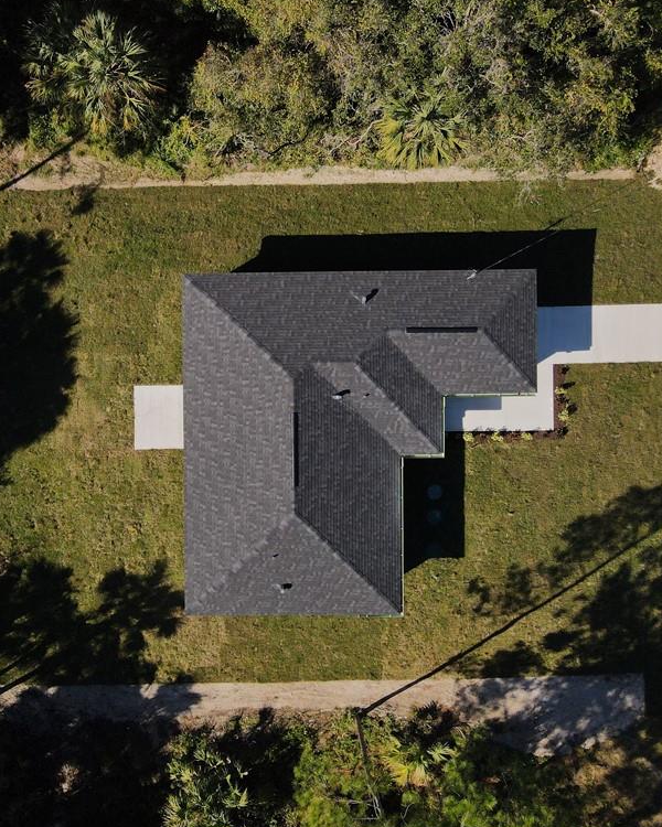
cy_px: 416
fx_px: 784
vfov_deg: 55.7
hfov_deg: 45.2
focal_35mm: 32
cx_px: 229
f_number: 2.8
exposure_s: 1/100
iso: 100
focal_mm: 4.5
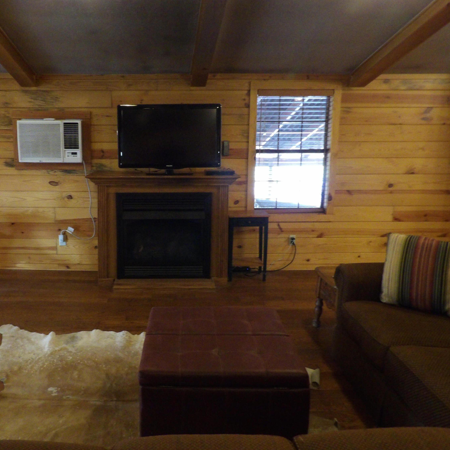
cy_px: 230
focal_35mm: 29
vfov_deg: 55.6
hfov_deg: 54.8
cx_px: 162
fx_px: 427
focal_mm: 4.3
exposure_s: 1/17
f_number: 3.2
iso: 689
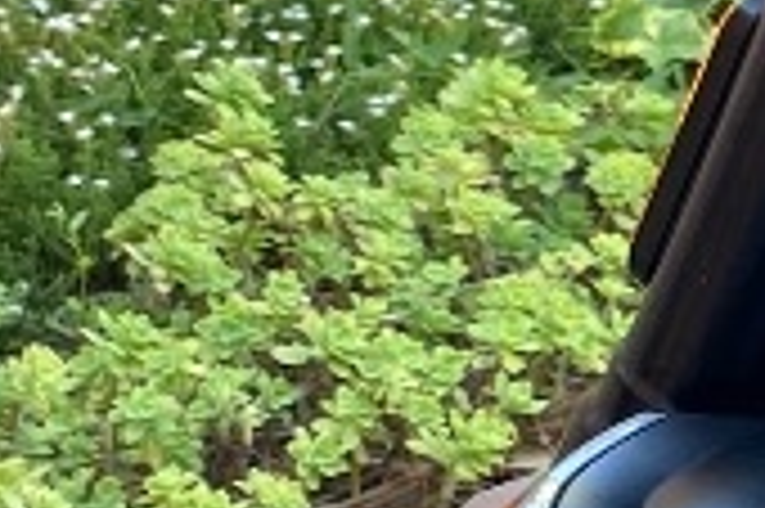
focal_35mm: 204
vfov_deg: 6.7
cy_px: 72
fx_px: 4331
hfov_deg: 8.7
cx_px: 2151
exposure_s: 1/121
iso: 40
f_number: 1.8
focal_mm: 4.25
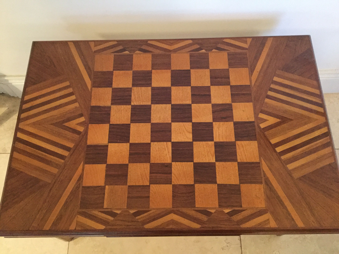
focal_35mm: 31
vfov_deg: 45.4
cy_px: 127
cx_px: 170
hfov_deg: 58.4
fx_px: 304
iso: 320
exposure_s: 1/17
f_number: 2.4
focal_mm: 3.3
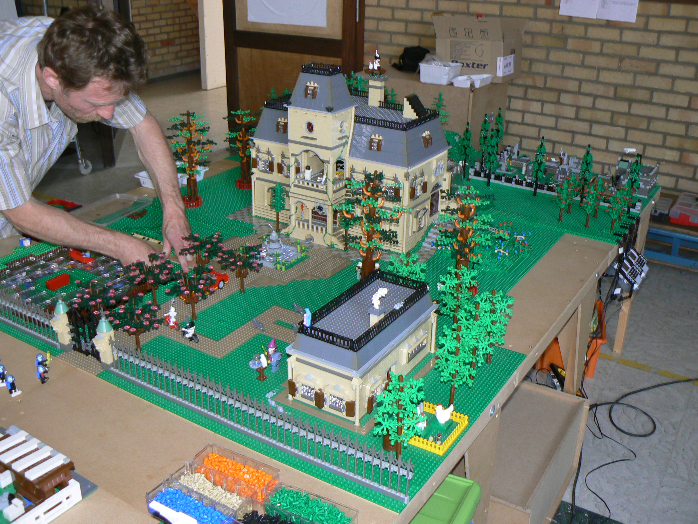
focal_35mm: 36
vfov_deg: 39.7
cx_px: 349
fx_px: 726
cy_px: 262
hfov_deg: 51.4
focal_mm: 6
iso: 100
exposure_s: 1/25
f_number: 2.8
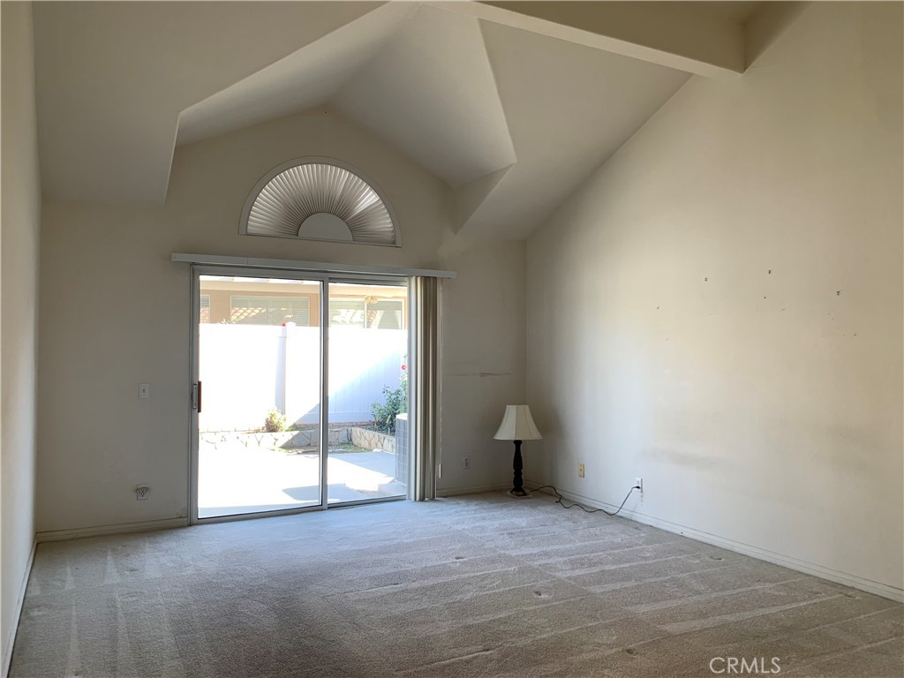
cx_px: 452
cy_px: 339
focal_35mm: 26
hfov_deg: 67.3
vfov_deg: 53.1
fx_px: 679
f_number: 1.8
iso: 32
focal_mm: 4.25
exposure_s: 1/120
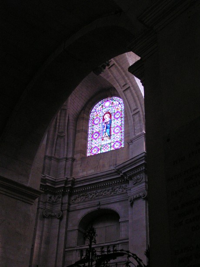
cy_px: 134
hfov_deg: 30.9
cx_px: 100
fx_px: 362
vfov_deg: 40.4
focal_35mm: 47
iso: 400
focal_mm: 7.3
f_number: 3.5
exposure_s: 1/80
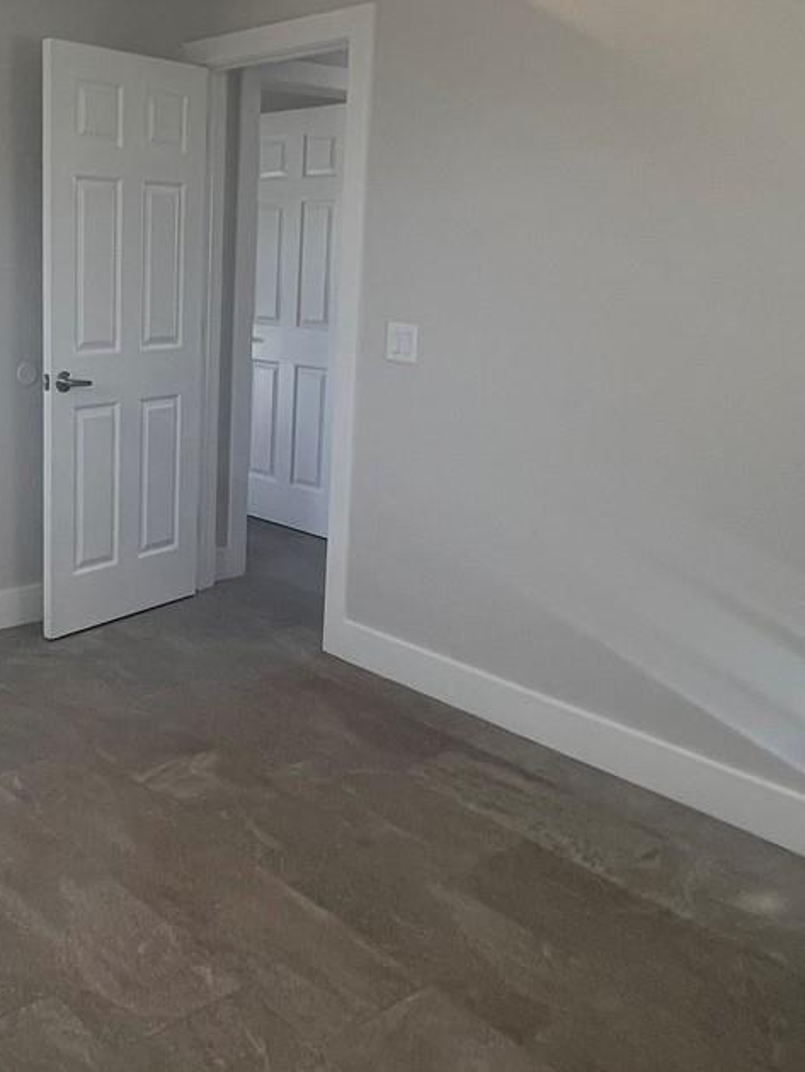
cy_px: 422
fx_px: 1023
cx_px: 151
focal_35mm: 33
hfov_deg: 41.0
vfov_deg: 54.9
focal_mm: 1.57
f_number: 1.8
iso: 80
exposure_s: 1/120
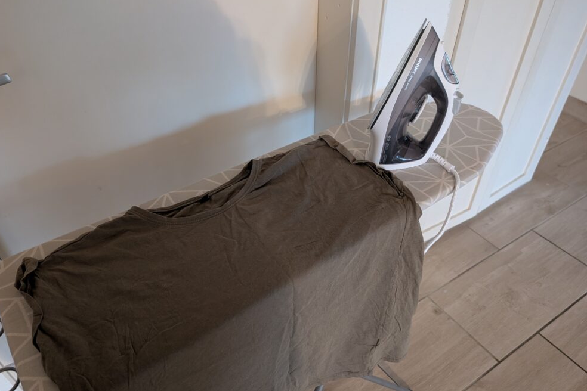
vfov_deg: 49.5
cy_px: 205
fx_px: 424
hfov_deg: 69.4
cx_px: 291
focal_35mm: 26
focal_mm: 6.9
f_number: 1.68
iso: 1001
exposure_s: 1/25
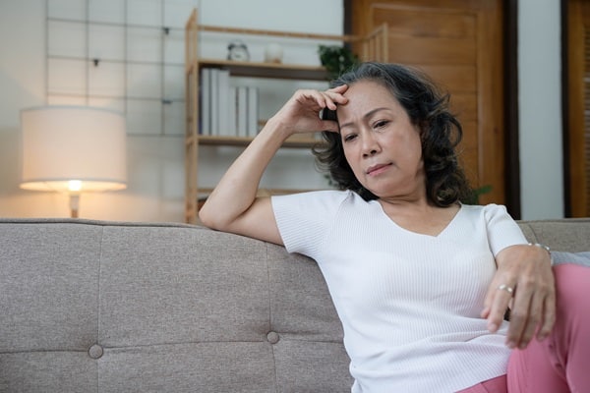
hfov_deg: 44.5
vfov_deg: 30.5
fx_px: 721
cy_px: 196
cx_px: 295
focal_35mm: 44
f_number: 2.8
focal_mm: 44
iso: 250
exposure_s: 1/200
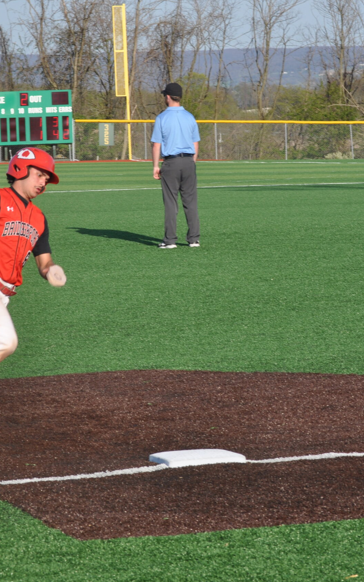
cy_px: 291
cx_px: 215
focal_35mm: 173
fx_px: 2742
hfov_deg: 7.6
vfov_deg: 12.1
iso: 200
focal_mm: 75
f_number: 9
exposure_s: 1/400
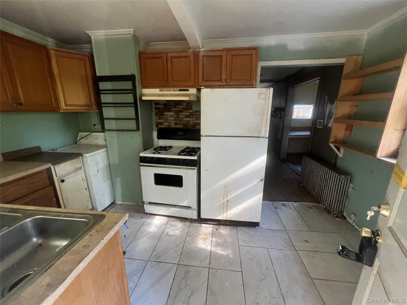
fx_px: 153
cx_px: 204
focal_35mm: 13
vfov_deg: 89.9
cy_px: 152
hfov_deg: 106.2
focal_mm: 1.57
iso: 250
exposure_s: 1/60
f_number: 1.8
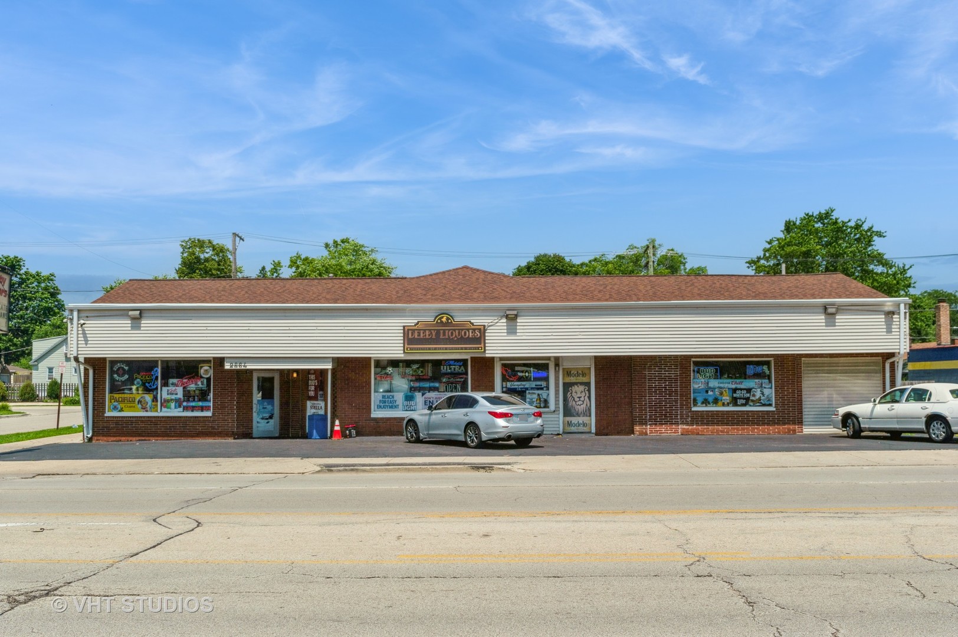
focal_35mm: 38
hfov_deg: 50.7
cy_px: 318
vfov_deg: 35.0
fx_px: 1010
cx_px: 479
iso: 200
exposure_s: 1/4000
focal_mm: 38
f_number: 8
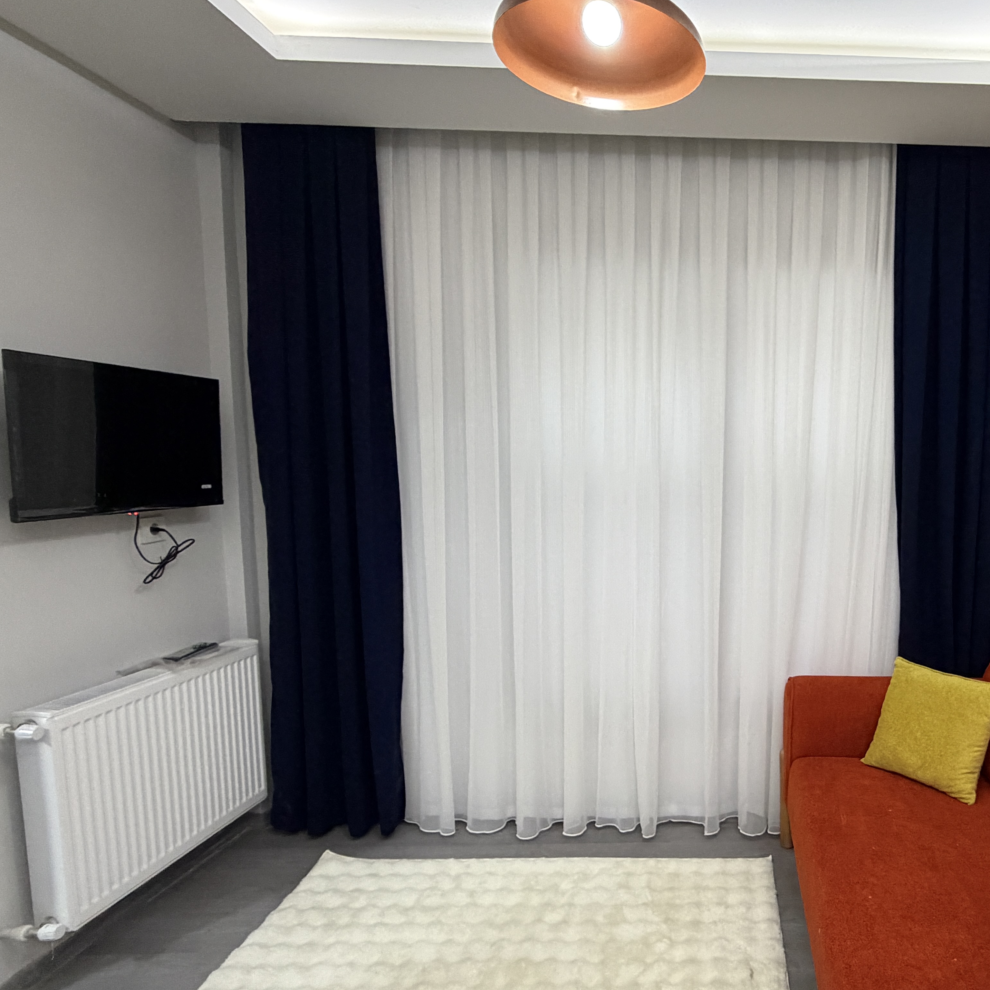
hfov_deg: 63.0
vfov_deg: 67.0
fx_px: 744
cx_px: 755
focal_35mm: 23
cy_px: 557
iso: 400
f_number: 2.2
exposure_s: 1/50
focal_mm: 2.22
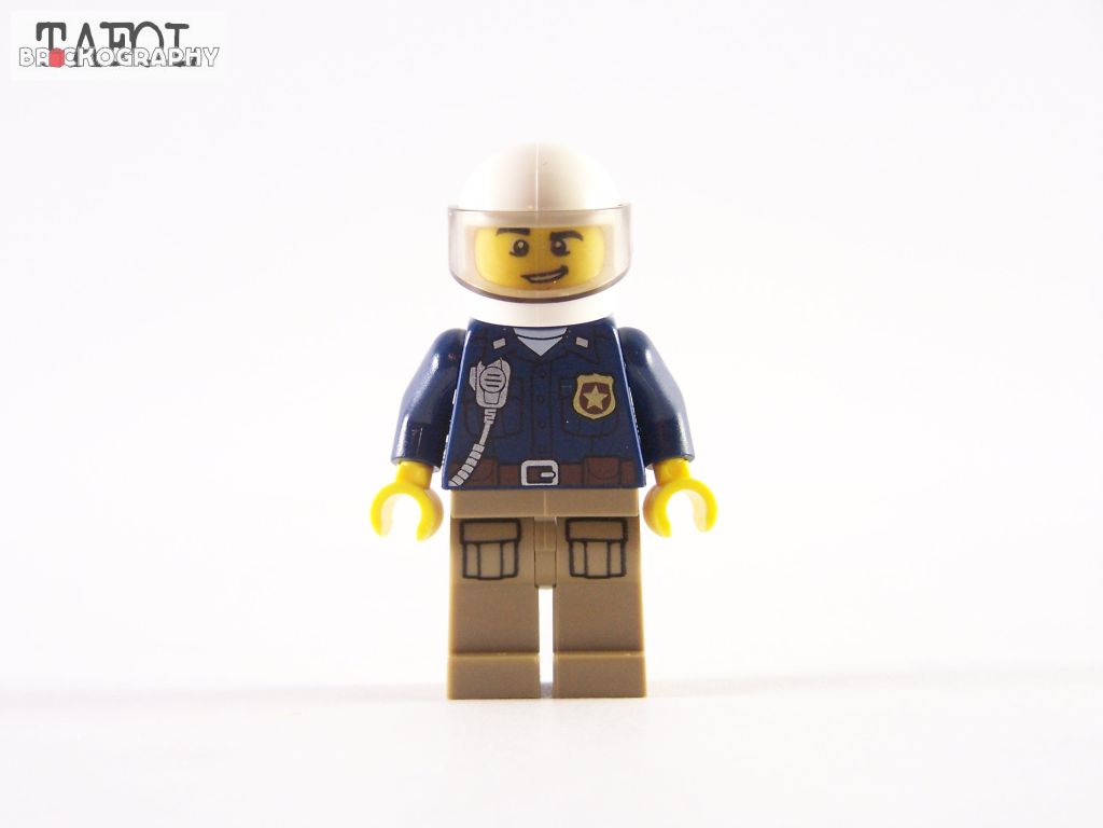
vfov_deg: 12.7
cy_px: 414
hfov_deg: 16.8
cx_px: 552
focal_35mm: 117
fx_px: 3728
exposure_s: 1/30
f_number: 3.2
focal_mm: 19.4
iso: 200
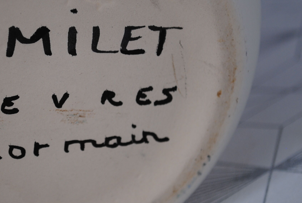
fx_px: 1193
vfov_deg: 9.7
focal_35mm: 142
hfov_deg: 14.4
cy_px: 97
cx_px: 67
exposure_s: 1/125
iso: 140
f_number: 5.6
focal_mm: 55
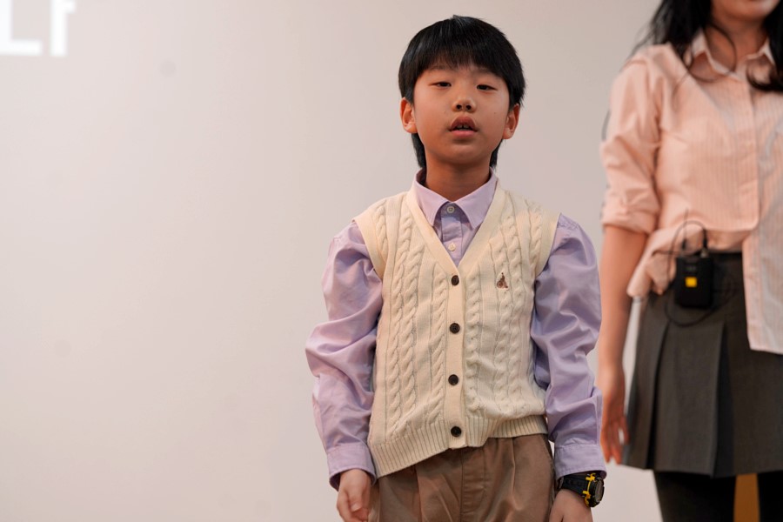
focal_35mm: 143
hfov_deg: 14.3
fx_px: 3110
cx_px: 392
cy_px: 261
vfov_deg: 9.6
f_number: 4
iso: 640
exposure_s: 1/160
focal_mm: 143
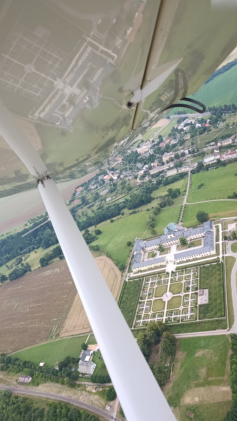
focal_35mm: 26
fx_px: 290
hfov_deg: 44.2
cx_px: 141
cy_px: 212
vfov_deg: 71.9
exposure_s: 1/183
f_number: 1.65
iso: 50
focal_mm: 6.11
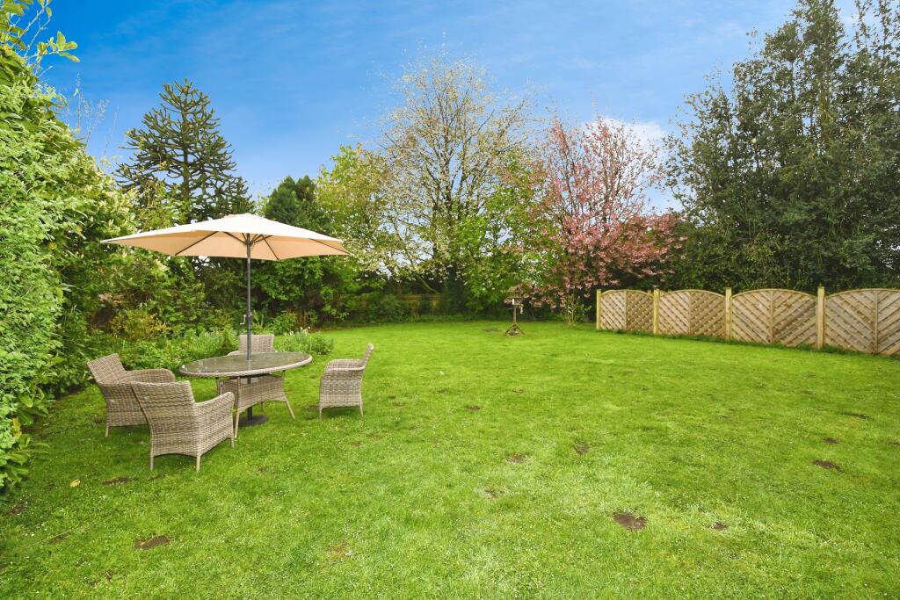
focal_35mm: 15
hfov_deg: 100.4
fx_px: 375
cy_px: 300
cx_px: 450
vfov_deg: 77.3
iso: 800
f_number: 10
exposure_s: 1/250
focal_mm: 10
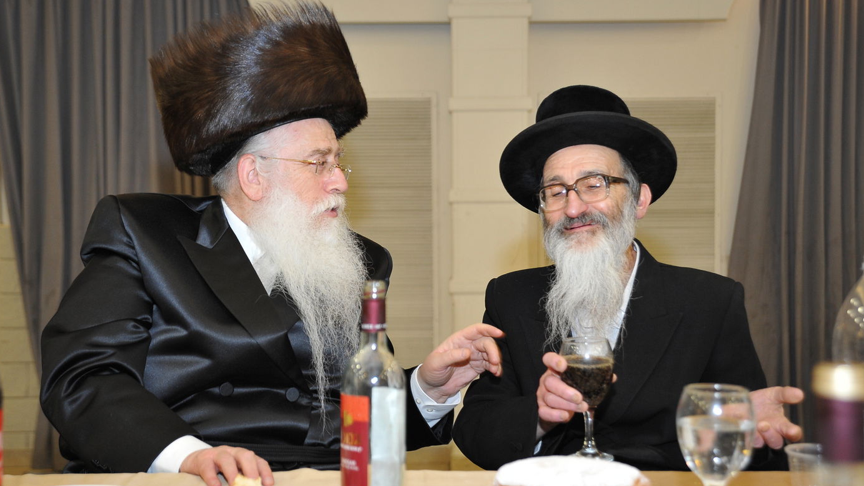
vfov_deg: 22.6
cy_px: 230
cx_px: 431
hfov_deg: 39.2
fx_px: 1214
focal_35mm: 53
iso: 1600
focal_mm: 50
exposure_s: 1/100
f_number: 4
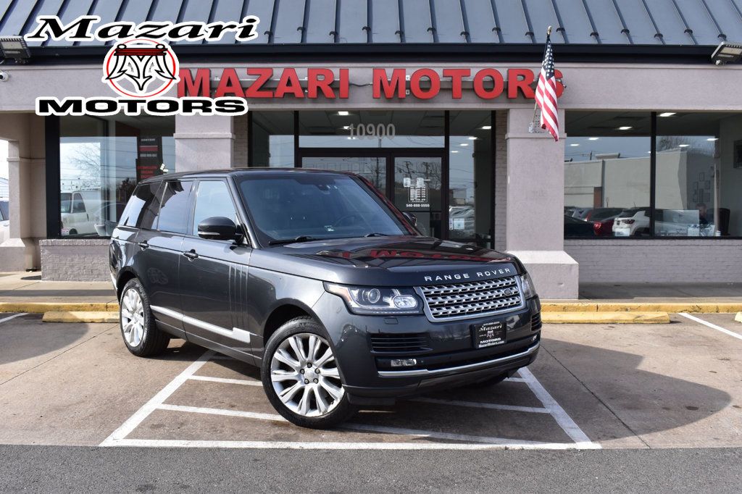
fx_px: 742
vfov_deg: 36.8
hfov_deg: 53.1
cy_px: 247
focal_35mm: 36
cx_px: 371
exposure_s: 1/320
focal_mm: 24
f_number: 10
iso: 400
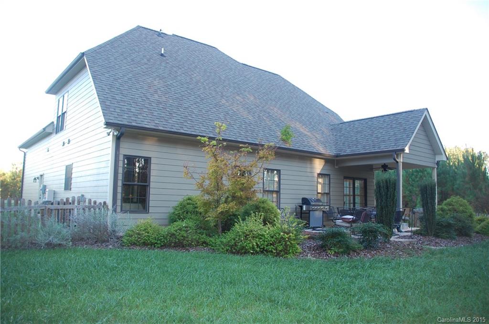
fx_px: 366
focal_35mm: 27
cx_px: 244
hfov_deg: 67.4
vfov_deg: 47.8
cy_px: 162
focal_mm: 18
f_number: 3.5
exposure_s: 1/160
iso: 400
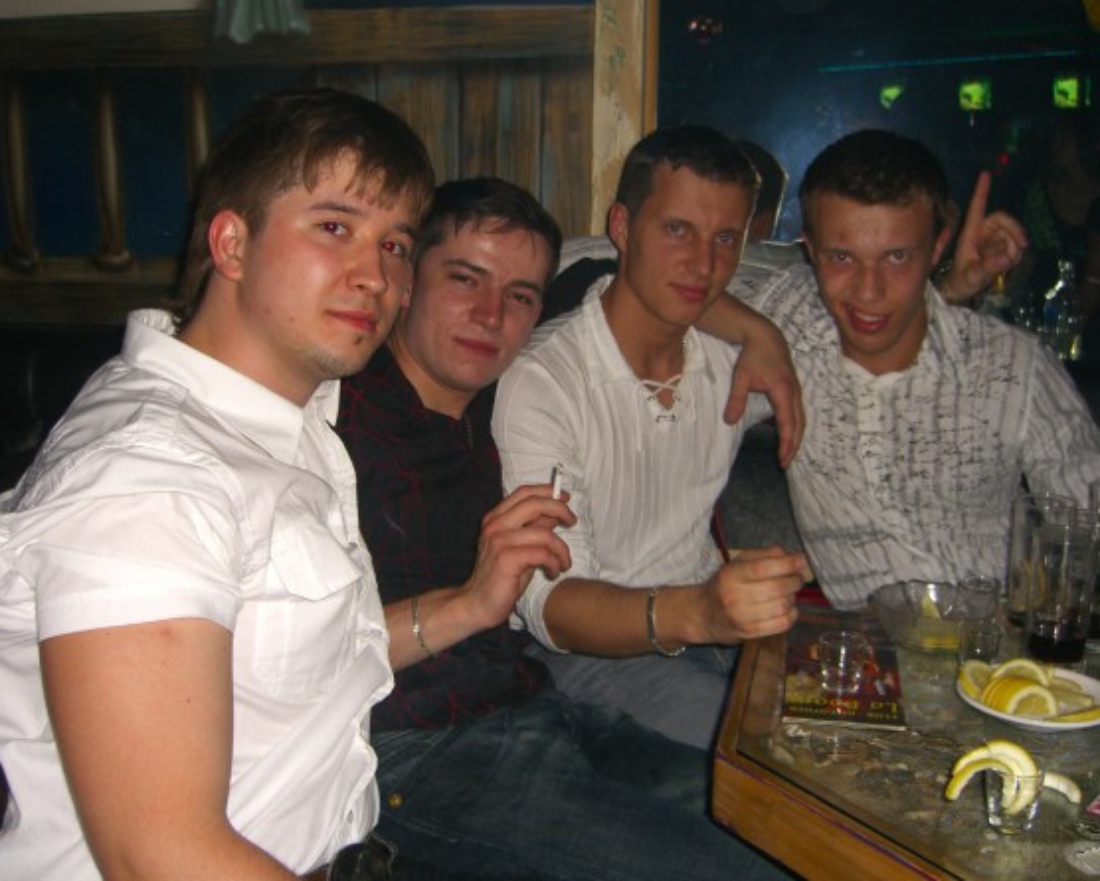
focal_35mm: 40
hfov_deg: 45.8
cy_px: 440
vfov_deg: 37.3
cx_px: 532
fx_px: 1302
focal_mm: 7.9
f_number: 2.8
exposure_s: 1/60
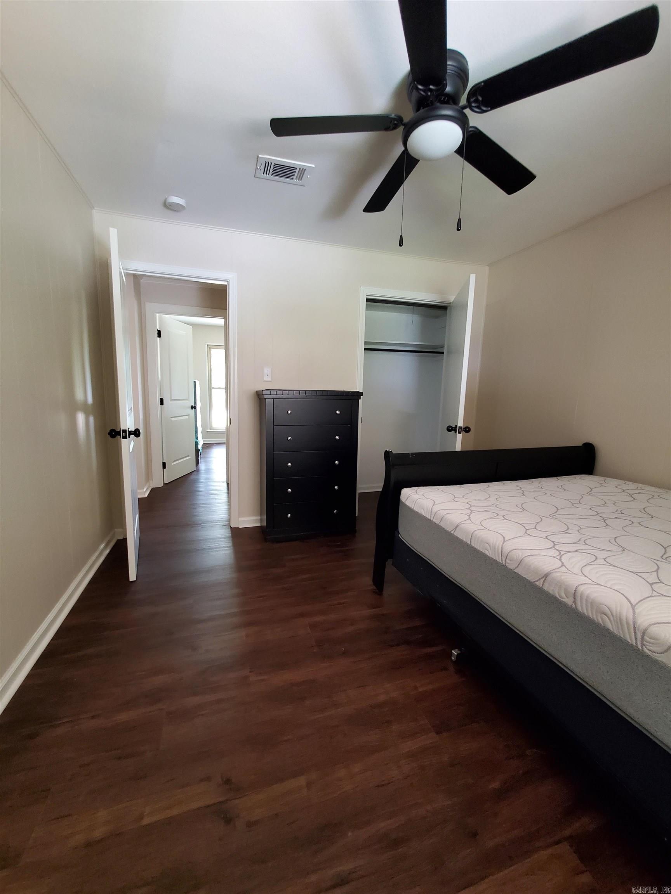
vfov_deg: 106.2
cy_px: 447
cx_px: 336
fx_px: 336
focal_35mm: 13
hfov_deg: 89.9
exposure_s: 1/30
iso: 500
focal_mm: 1.8
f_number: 2.2
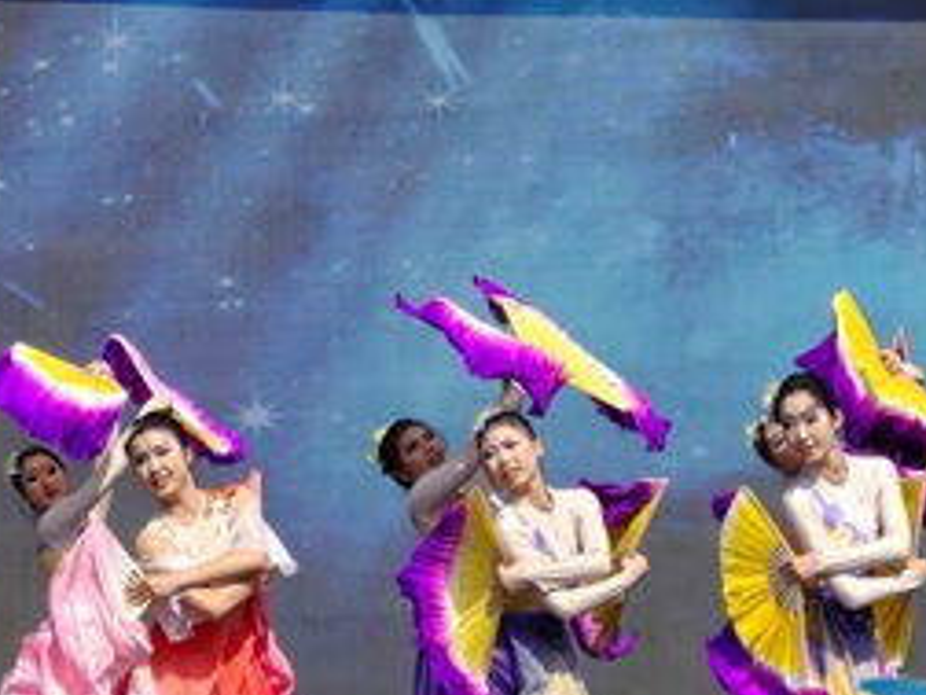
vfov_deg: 10.8
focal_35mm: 137
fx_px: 3665
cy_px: 165
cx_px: 533
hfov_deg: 14.4
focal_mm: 5.52
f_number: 1.9
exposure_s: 1/3623
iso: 80
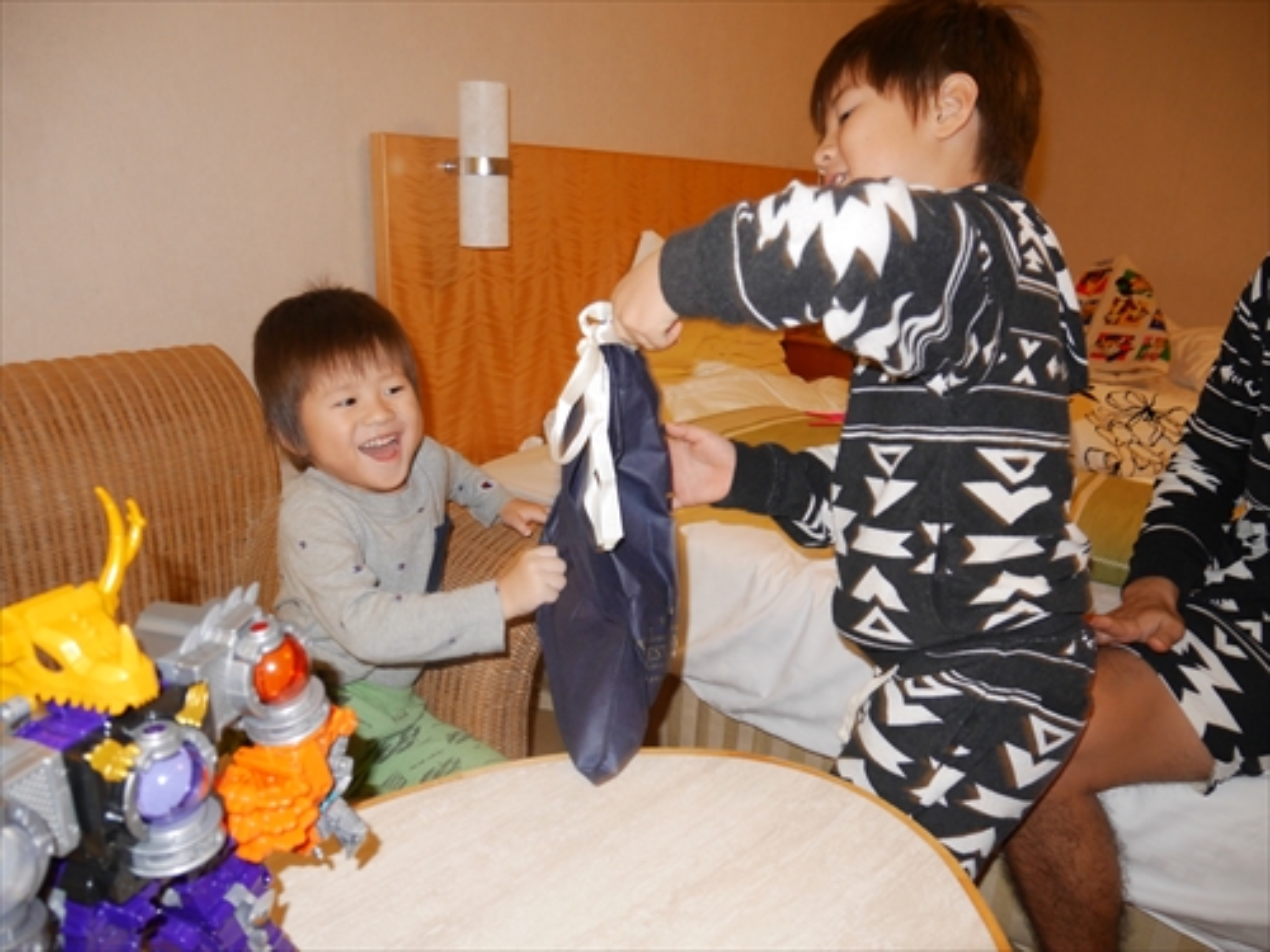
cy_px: 476
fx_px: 881
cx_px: 635
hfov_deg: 71.6
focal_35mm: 24
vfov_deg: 56.8
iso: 800
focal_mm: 12
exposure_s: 1/50
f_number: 3.5
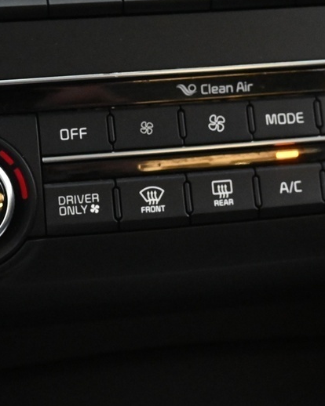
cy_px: 131
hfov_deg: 16.2
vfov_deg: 20.2
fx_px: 1140
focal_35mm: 95
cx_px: 181
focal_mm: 21.5
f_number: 4
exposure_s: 1/30
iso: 3600
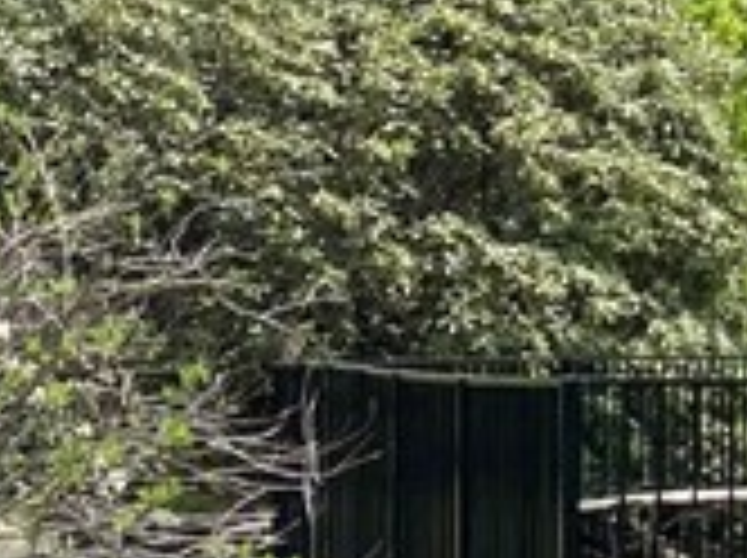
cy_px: -292
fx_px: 6917
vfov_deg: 4.6
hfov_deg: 5.9
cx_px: 1886
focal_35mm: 321
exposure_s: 1/2083
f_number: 2
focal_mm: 6
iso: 20
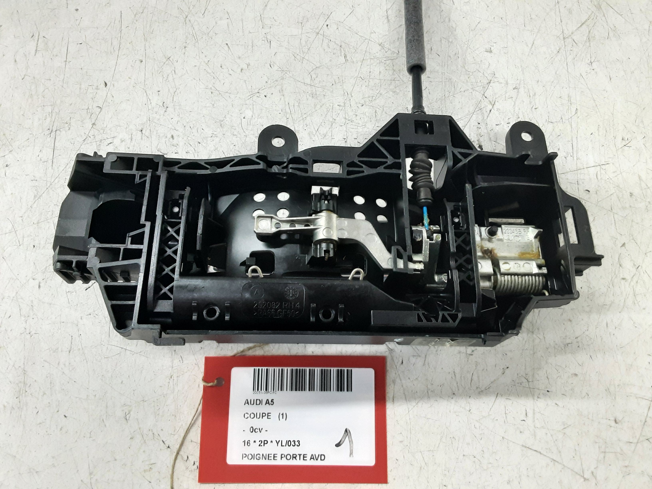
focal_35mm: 27
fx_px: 509
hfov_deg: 65.3
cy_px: 244
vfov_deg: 51.4
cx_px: 326
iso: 200
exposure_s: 1/50
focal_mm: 2.91
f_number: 1.9
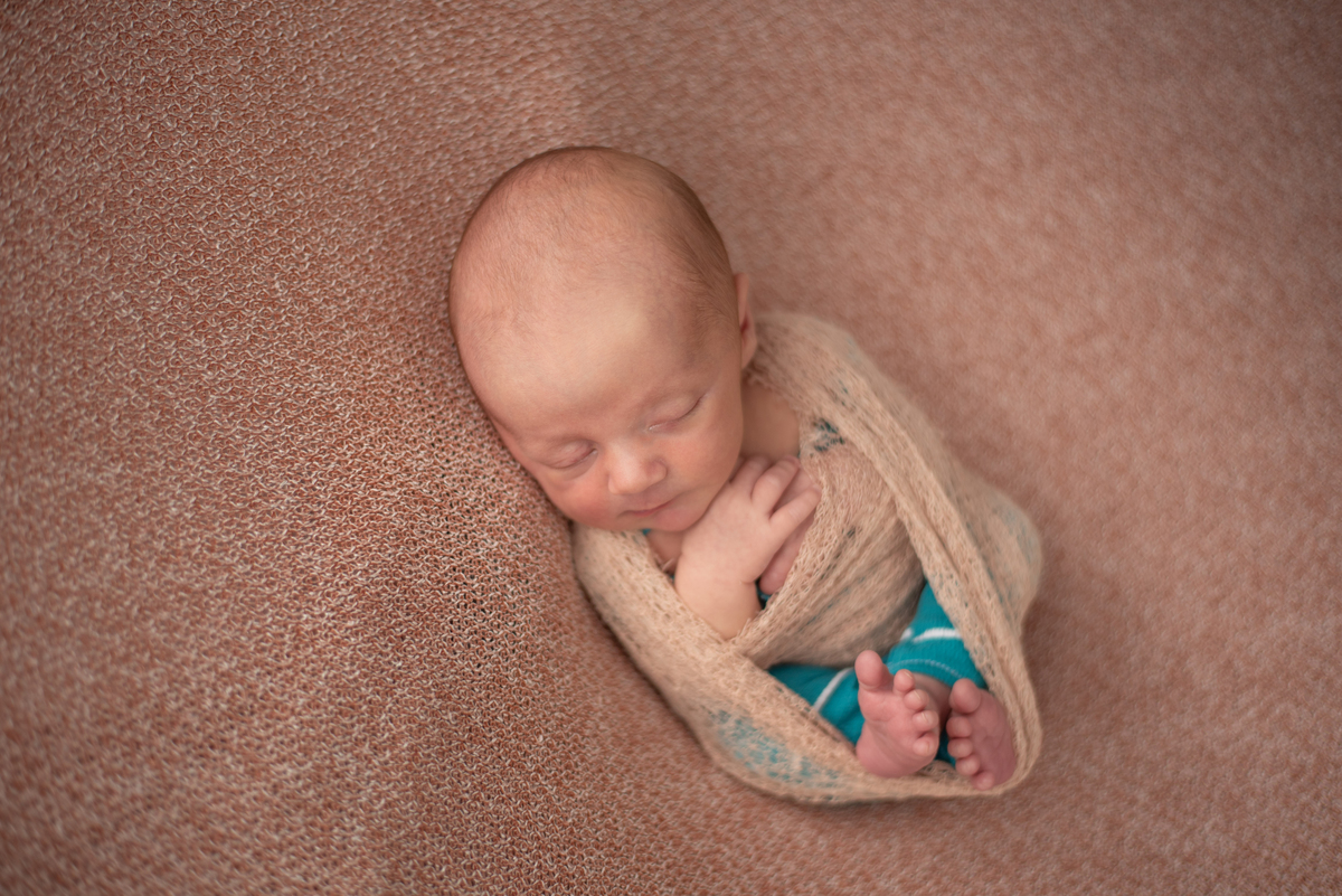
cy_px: 448
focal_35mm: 50
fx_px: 1864
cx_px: 671
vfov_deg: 27.0
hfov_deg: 39.6
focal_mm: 50
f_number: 2
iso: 200
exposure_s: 1/400
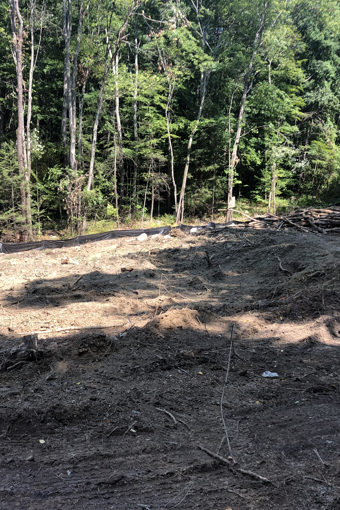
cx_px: 150
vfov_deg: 49.6
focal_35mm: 39
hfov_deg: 34.2
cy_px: 255
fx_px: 553
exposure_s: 1/340
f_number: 1.8
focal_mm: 3.99
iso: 20
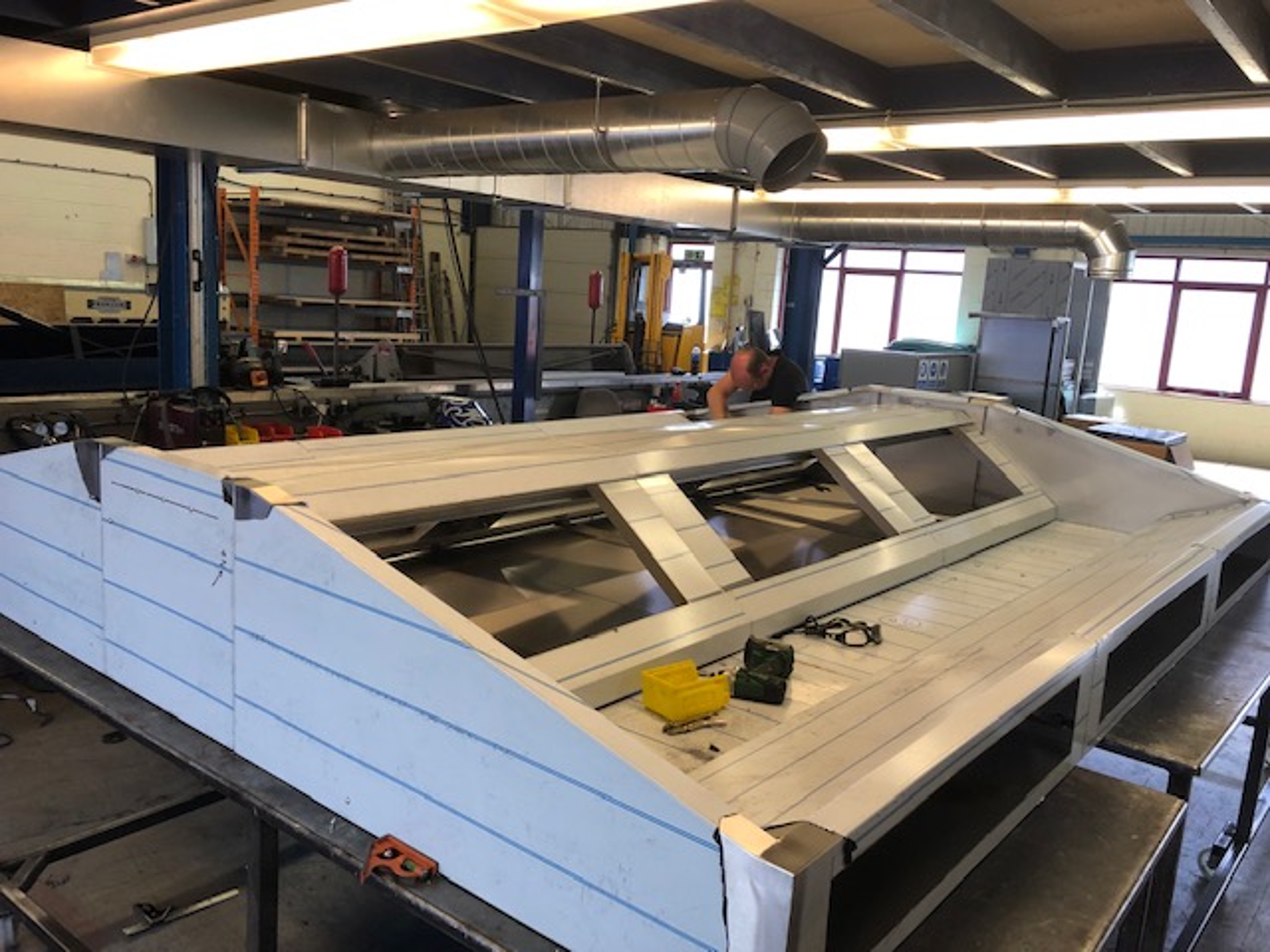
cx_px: 635
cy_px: 476
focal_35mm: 28
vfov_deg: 49.7
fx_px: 1027
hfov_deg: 63.4
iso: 25
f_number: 1.8
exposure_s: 1/33
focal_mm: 3.99
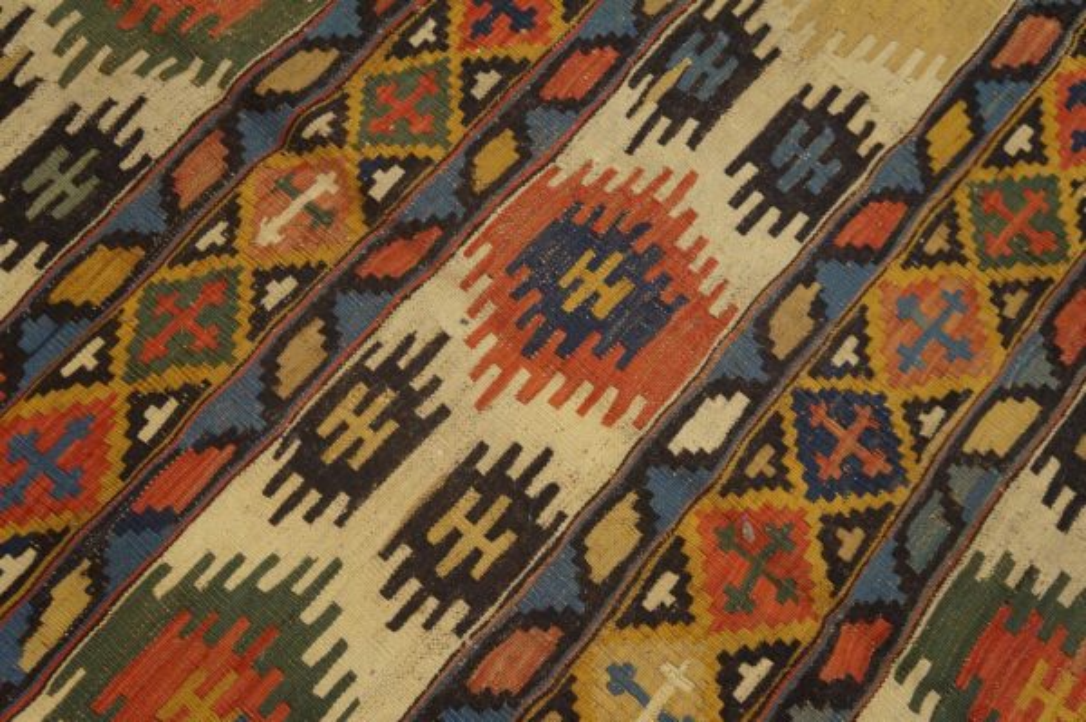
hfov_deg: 55.1
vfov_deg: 38.3
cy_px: 361
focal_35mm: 34
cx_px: 543
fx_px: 1040
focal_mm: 23
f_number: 4
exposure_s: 1/160
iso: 2500
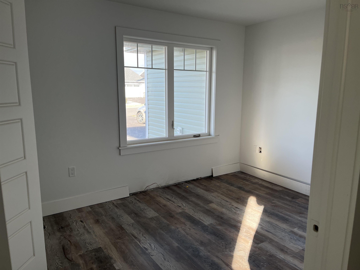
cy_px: 135
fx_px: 270
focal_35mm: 26
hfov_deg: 67.3
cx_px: 180
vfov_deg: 53.1
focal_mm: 5.1
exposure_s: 1/122
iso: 50
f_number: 1.6
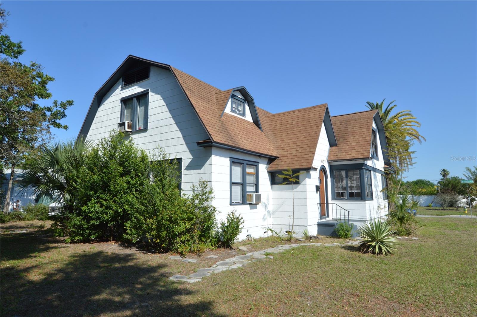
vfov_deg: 59.4
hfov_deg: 81.3
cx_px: 238
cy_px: 158
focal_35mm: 21
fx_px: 278
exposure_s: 1/125
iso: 100
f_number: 11
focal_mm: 14
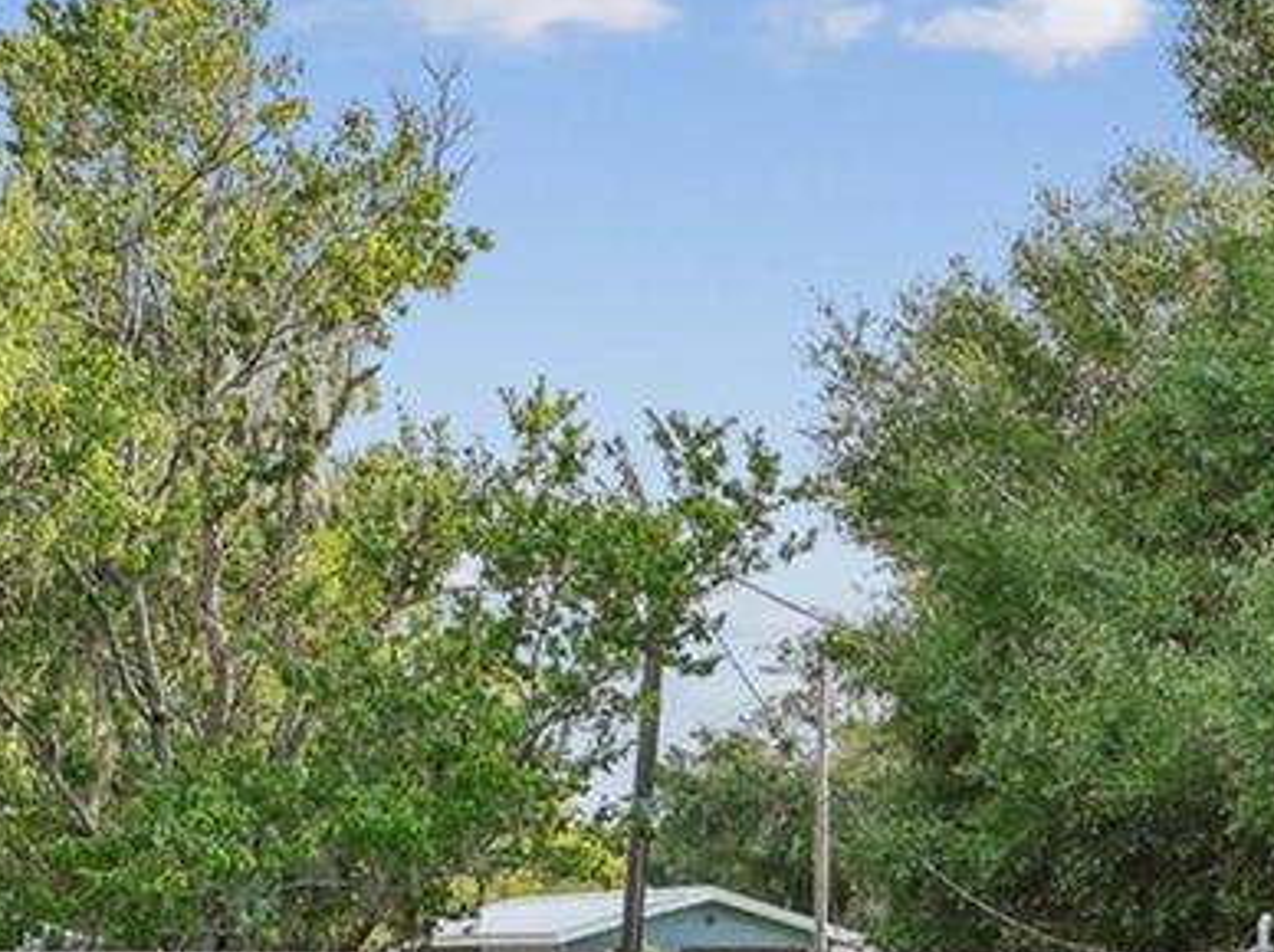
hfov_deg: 18.7
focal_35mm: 99
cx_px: 1576
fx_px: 3639
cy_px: 1405
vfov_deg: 14.0
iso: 100
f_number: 2.8
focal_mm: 12.3
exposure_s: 1/1000
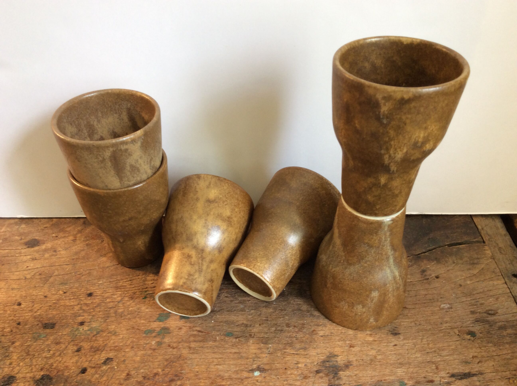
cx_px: 258
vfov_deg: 44.1
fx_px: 477
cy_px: 193
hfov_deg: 56.9
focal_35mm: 32
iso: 64
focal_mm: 3.3
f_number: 2.4
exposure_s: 1/25
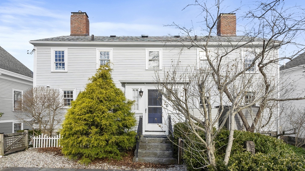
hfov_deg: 99.4
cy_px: 81
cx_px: 155
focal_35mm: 16
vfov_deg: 67.0
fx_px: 129
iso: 100
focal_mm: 10
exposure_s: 1/160
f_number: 8
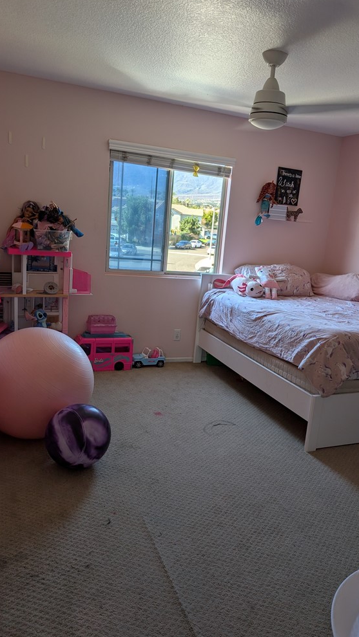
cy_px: 320
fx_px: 457
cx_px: 202
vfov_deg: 69.9
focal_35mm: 27
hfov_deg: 42.8
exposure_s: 1/213
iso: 26
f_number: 1.68
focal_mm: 6.9
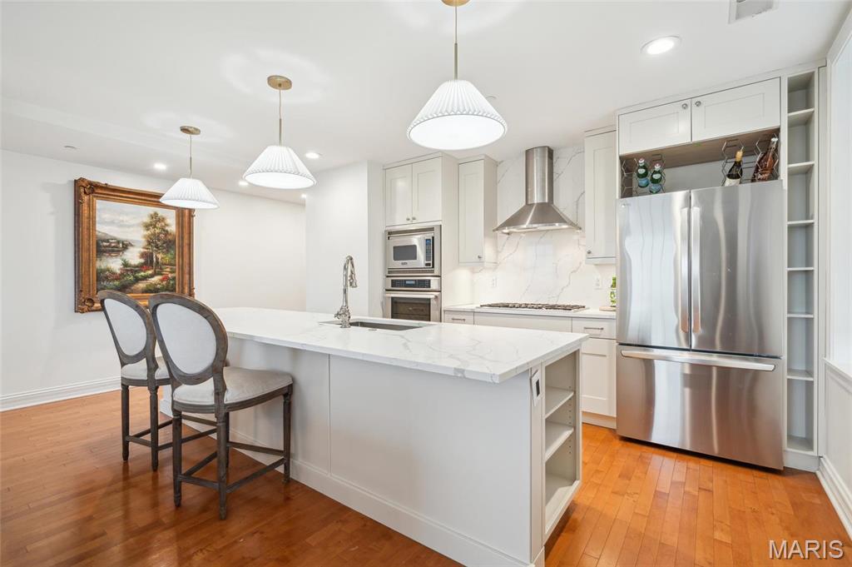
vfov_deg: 77.2
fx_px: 355
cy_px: 284
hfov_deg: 100.4
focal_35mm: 15
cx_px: 426
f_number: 8
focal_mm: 15
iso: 400
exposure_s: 1/20
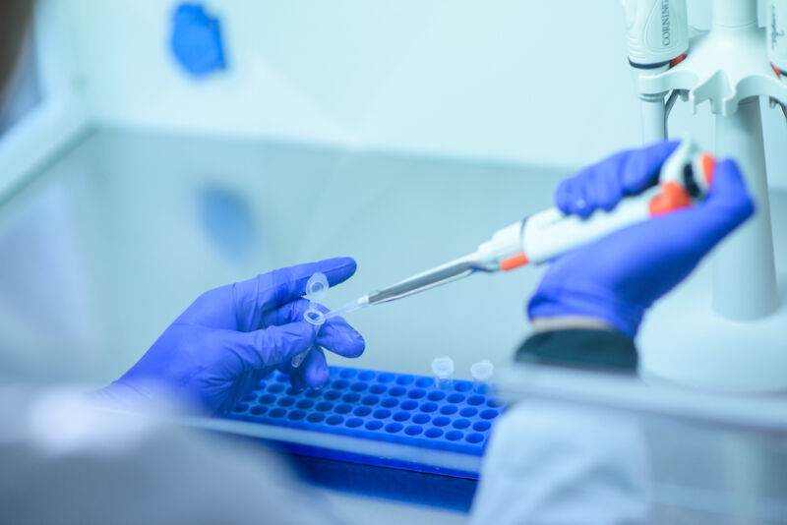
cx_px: 394
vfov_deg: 16.1
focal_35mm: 85
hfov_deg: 23.9
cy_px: 262
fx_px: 1859
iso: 400
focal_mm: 85
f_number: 1.8
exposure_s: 1/400
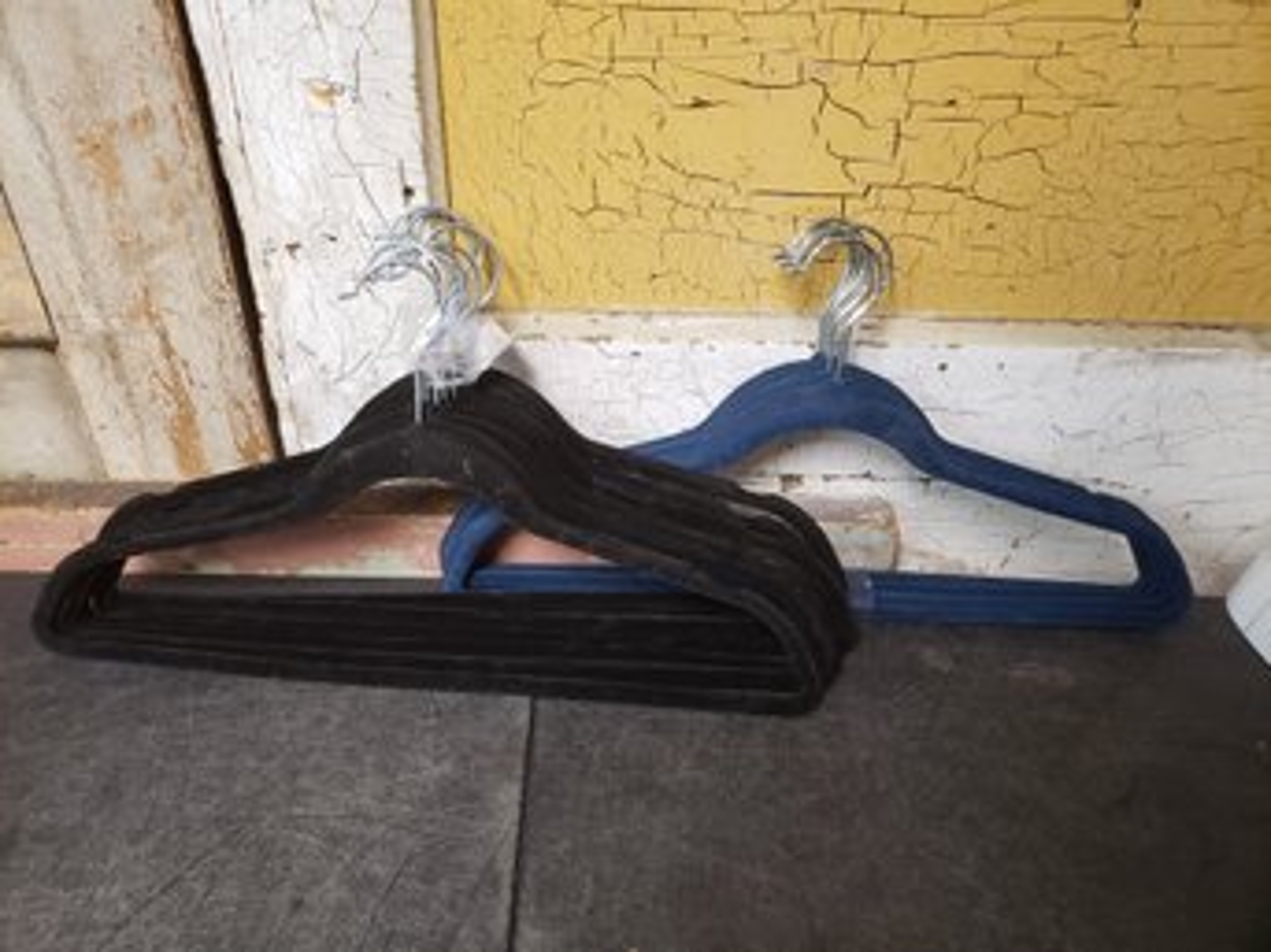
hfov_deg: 67.3
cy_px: 476
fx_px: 954
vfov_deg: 53.0
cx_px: 636
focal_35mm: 26
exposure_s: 1/17
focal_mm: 4.3
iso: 250
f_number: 2.4
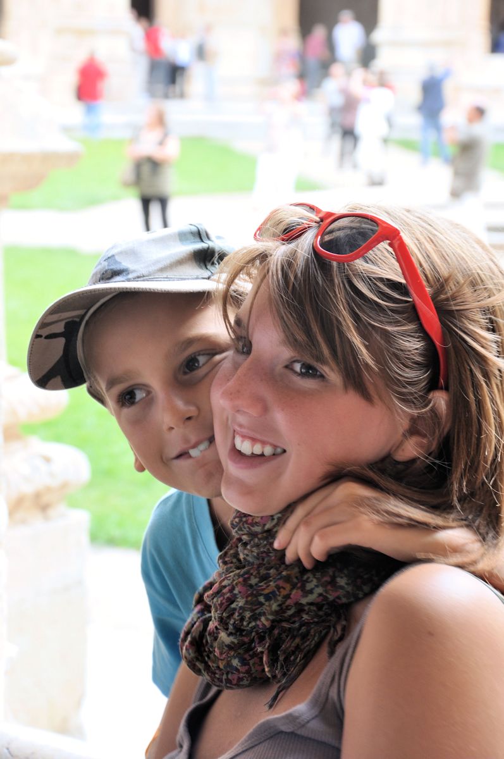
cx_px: 252
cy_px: 380
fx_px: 2211
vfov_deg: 19.5
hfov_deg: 13.0
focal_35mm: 105
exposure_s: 1/13
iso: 200
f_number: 9
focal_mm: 70
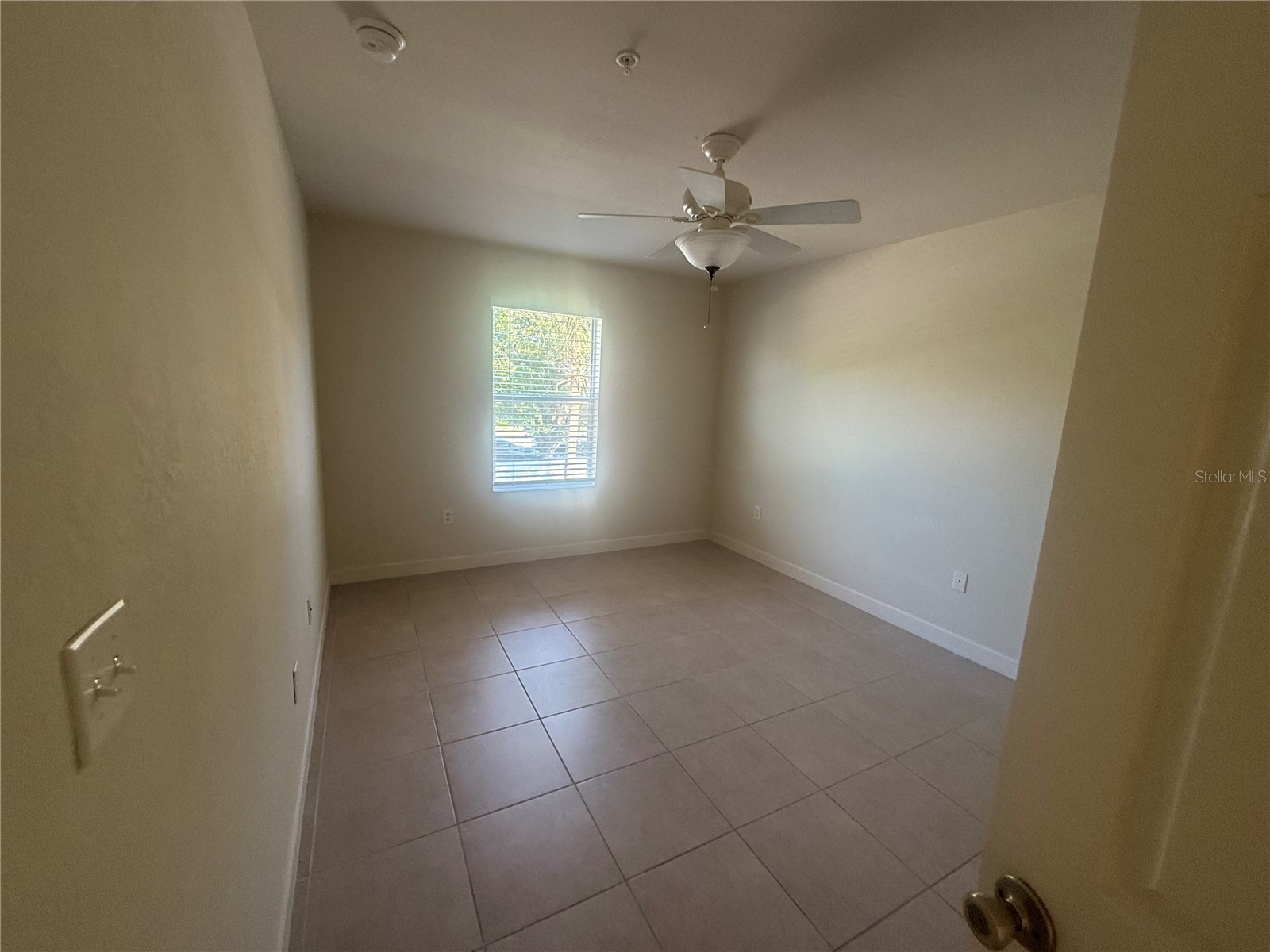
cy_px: 476
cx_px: 635
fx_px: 514
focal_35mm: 14
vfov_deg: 85.7
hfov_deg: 102.1
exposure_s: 1/99
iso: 250
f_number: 2.2
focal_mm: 2.22
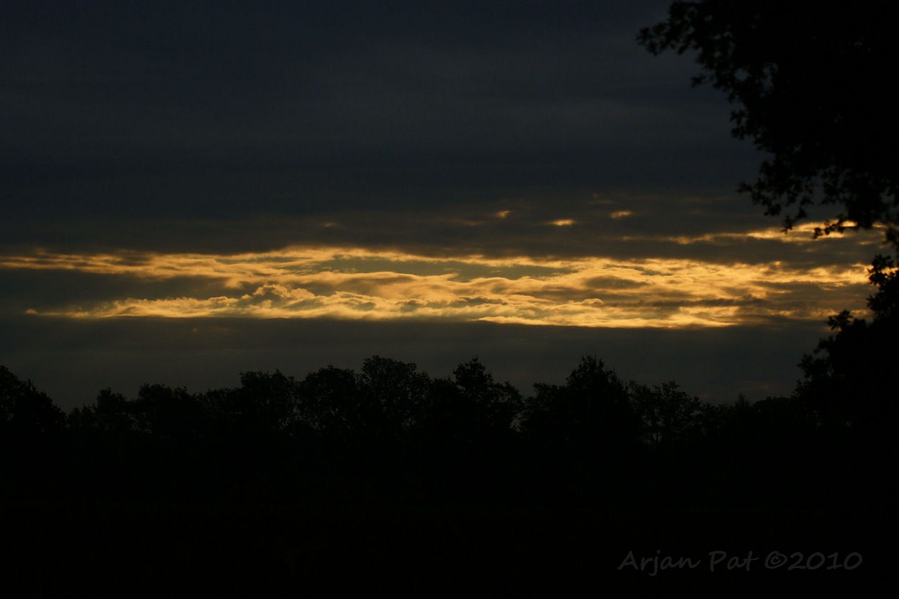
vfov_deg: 9.1
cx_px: 450
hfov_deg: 13.7
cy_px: 300
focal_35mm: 150
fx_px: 3745
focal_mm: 100
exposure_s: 1/8000
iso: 400
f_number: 4
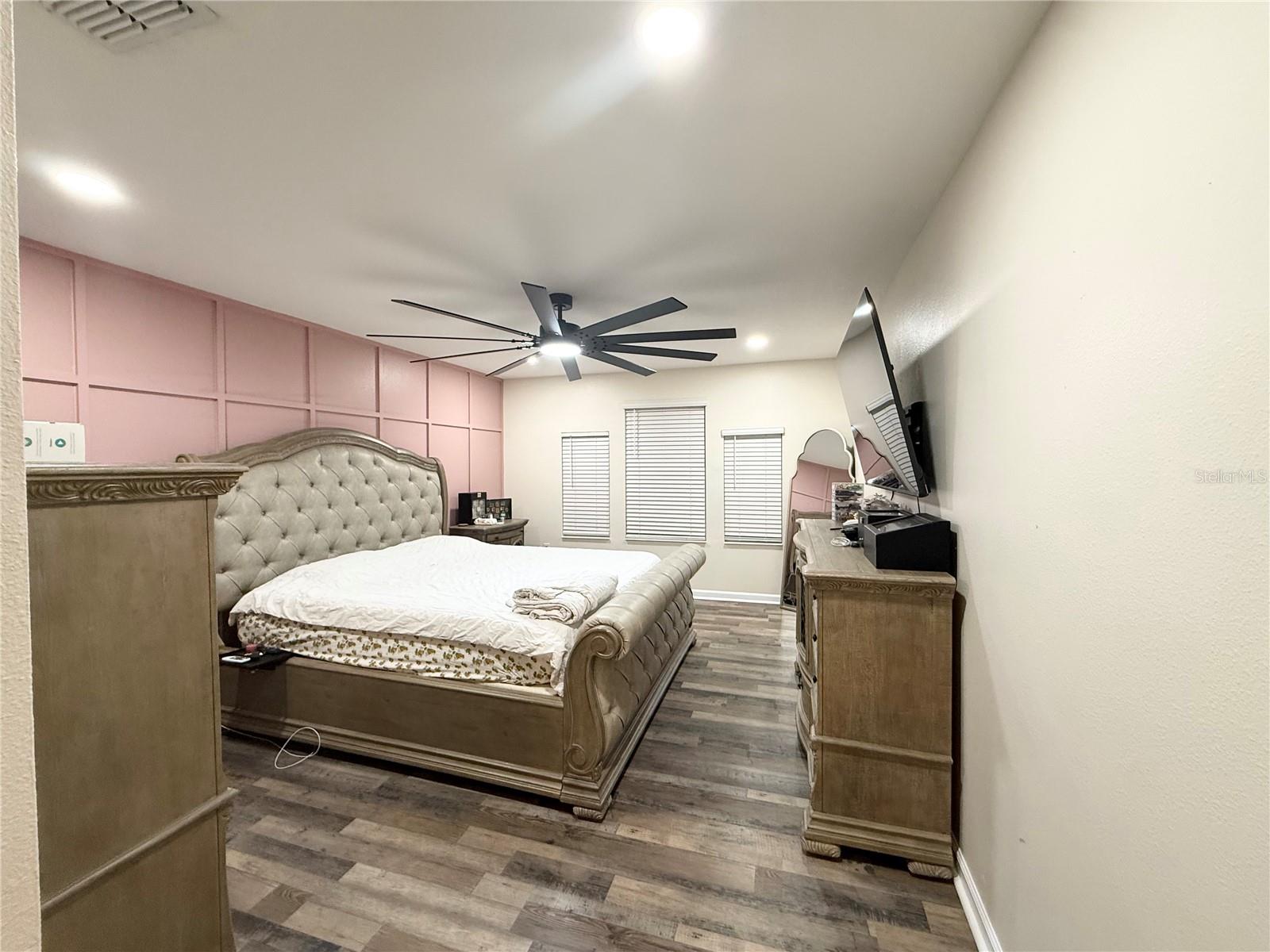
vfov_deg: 85.7
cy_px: 476
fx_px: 514
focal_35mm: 14
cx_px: 635
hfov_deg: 102.1
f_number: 2.2
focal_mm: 2.22
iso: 200
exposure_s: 1/60
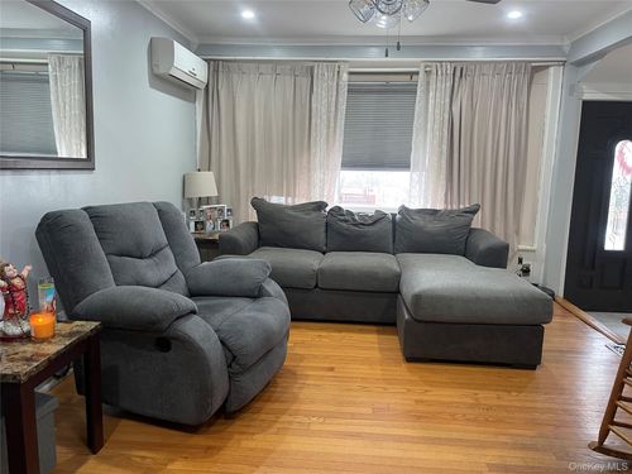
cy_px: 237
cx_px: 316
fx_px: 475
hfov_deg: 67.3
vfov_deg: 53.1
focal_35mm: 26
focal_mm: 4.2
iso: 320
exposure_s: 1/60
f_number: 1.6
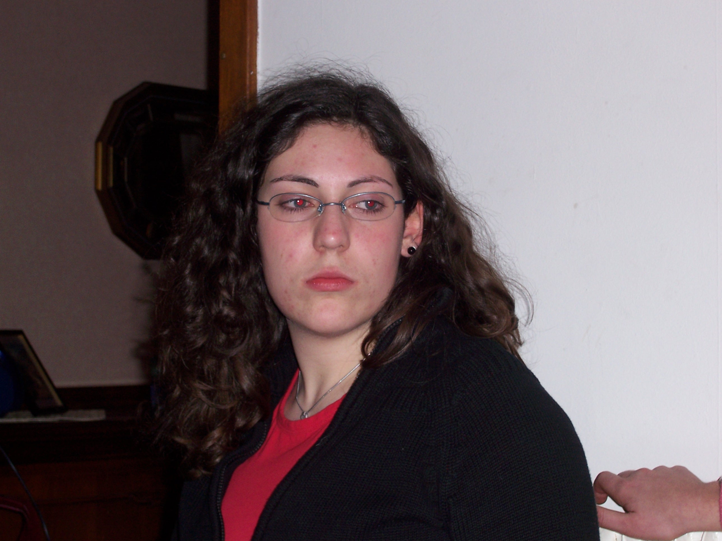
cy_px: 270
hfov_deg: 22.5
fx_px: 1815
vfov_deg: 17.0
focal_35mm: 87
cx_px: 361
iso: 125
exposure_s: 1/100
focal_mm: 14.9
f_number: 4.5
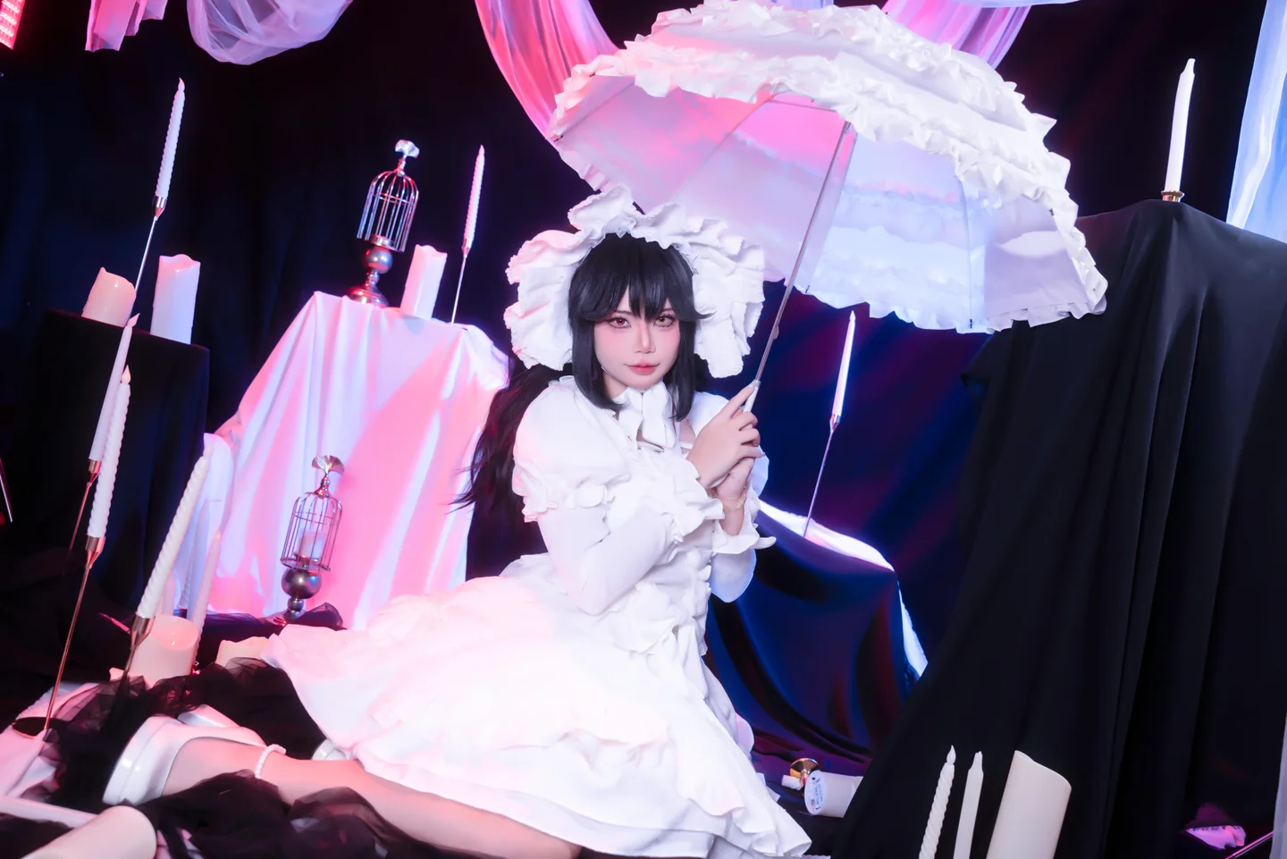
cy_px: 430
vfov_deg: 43.6
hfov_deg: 61.9
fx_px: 1073
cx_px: 644
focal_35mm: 30
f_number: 4
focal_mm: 30
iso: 100
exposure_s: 1/200
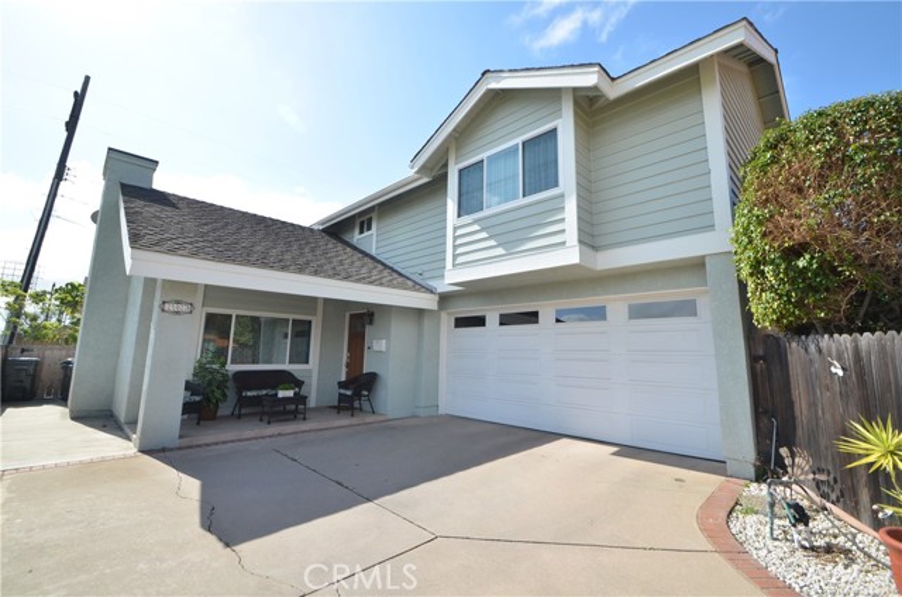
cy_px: 298
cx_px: 451
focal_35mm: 15
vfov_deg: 77.1
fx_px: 375
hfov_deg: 100.5
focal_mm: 10
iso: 100
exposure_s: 1/250
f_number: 8
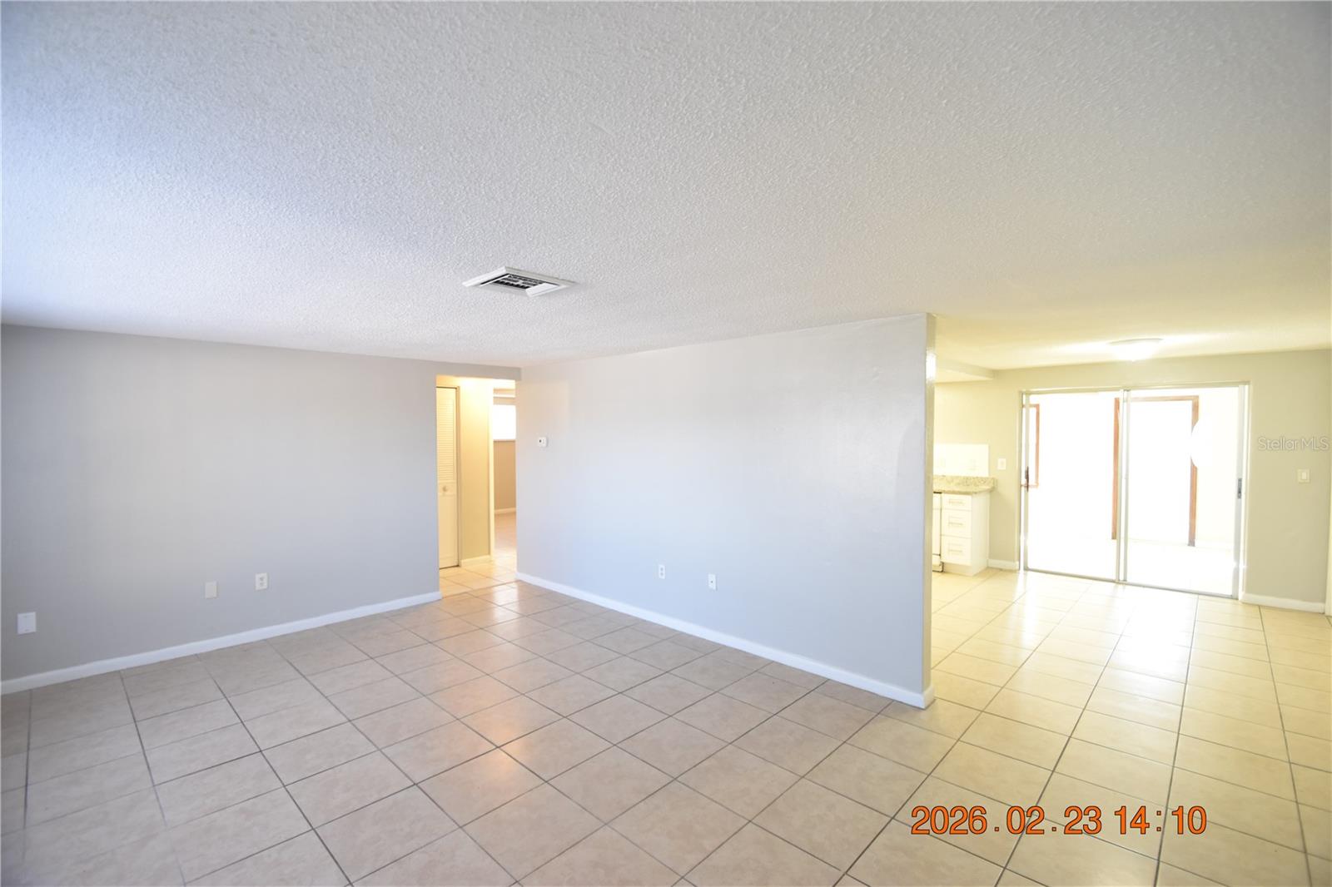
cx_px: 666
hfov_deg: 100.4
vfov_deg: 77.3
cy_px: 444
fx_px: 555
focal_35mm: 15
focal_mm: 10
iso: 800
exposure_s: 1/20
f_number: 3.5
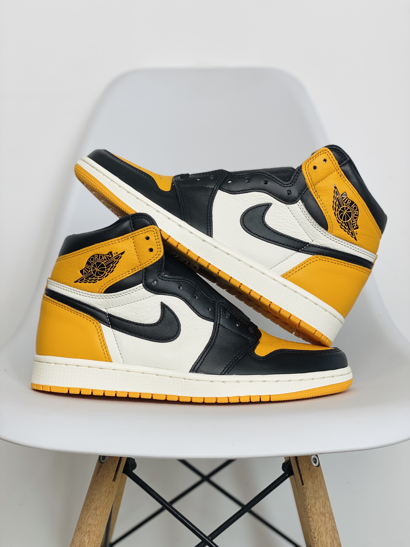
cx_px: 205
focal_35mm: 52
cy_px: 274
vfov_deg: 36.8
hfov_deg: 28.0
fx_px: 821
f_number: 2
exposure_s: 1/148
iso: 20
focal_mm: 6
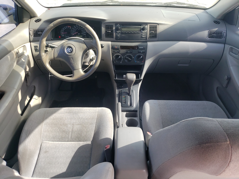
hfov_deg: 67.3
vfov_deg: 53.1
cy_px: 90
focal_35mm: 26
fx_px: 180
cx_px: 120
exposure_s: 1/323
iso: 50
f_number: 1.5
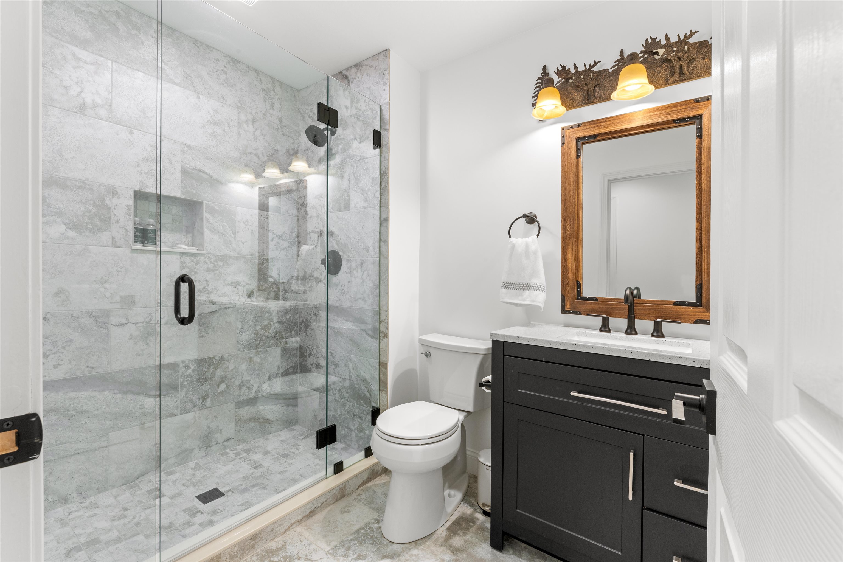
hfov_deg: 100.4
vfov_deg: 77.3
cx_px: 422
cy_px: 281
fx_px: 351
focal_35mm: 15
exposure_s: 1/2
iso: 320
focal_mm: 15
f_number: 11
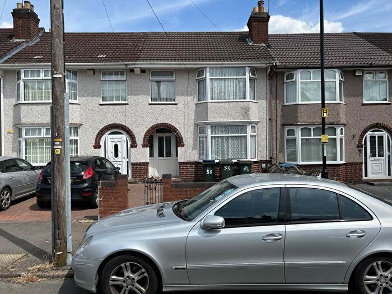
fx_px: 294
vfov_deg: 53.1
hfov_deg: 67.3
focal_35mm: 26
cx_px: 196
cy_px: 147
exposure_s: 1/5076
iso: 50
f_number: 1.5
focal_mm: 5.7
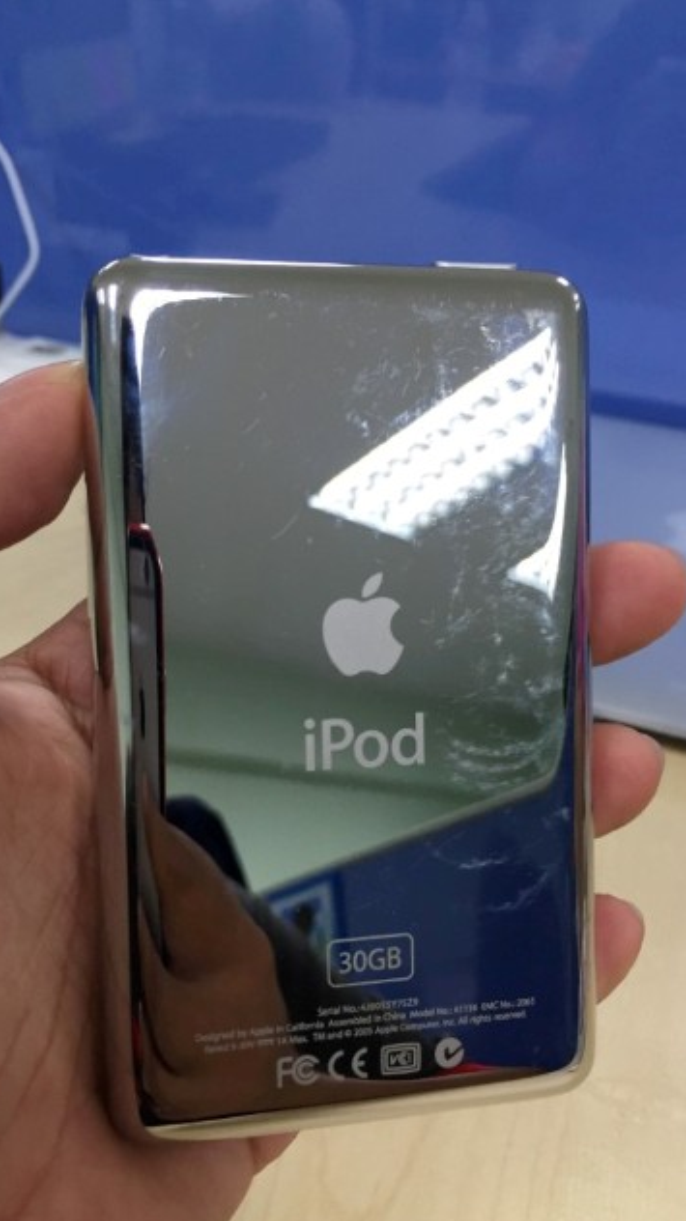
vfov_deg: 61.0
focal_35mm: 32
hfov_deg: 36.6
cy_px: 616
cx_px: 300
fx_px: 1036
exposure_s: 1/33
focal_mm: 4.15
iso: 50
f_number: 2.2
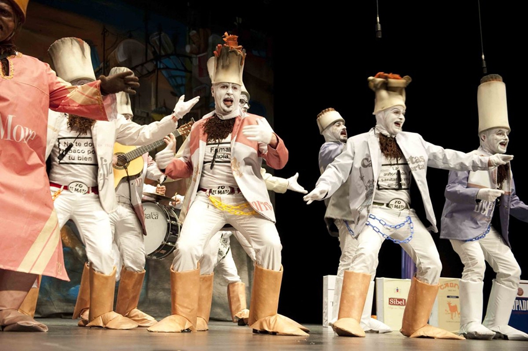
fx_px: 645
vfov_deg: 30.5
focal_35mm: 44
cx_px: 264
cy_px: 176
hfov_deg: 44.5
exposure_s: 1/80
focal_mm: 44
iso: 800
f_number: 4
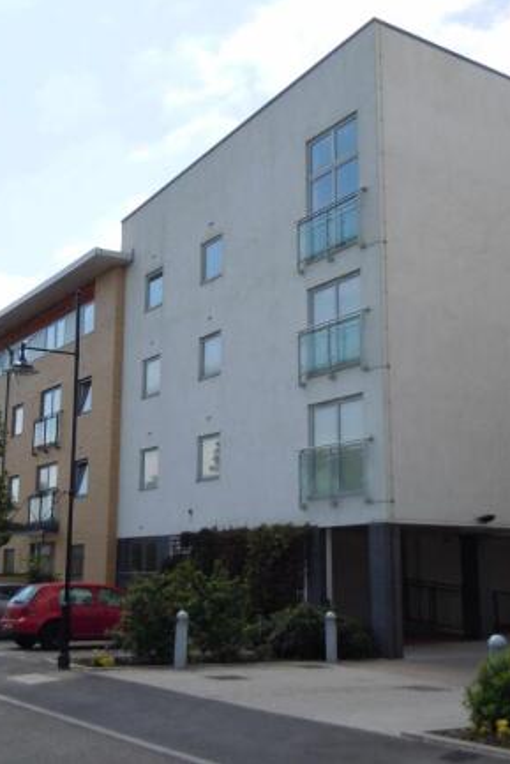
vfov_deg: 46.4
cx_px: 239
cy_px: 380
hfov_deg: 31.9
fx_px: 892
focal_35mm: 42
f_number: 7
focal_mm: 5.4
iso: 100
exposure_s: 1/250
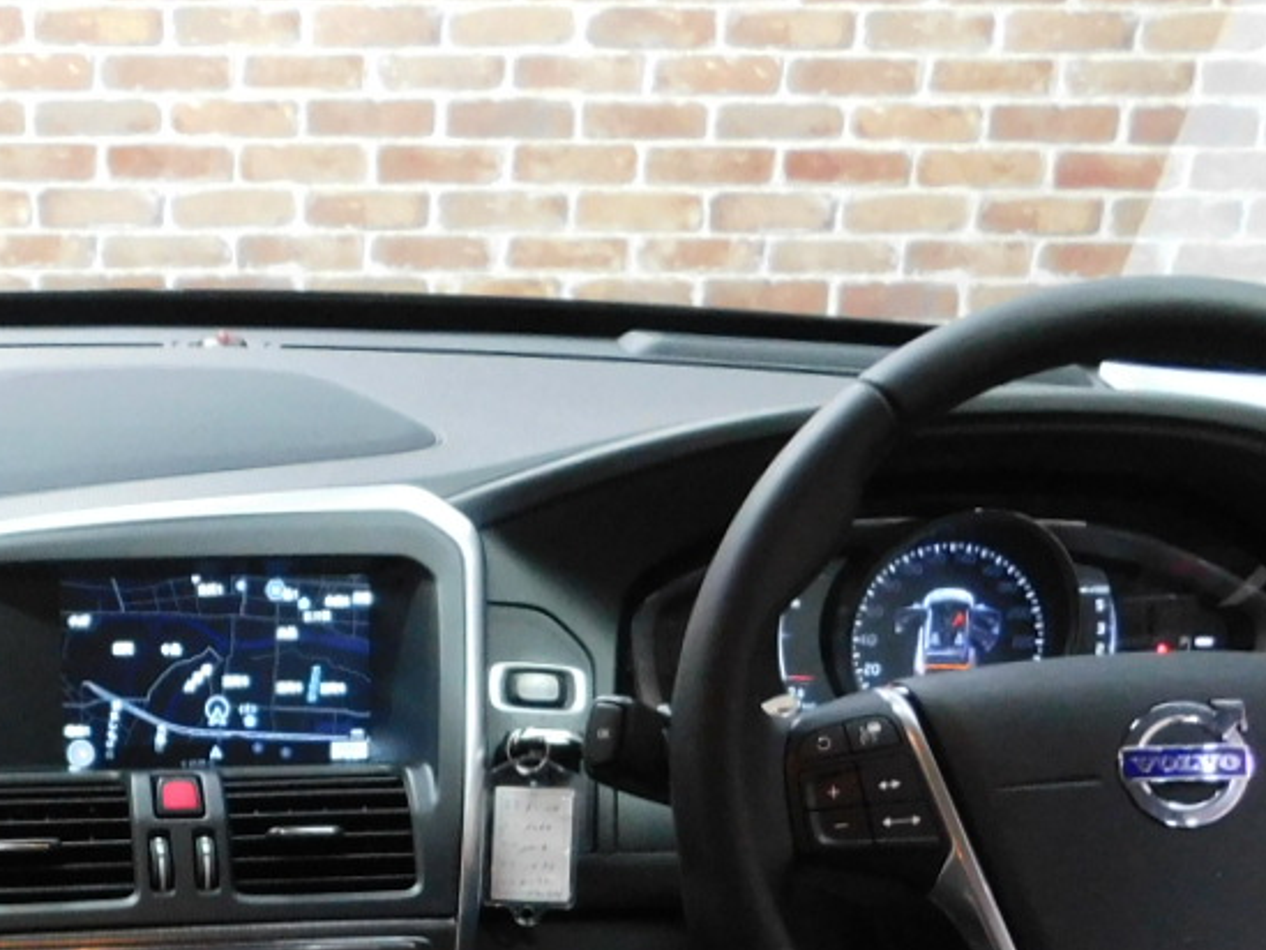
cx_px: 173
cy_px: 1206
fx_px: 2451
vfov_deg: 20.2
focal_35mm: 67
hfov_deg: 28.1
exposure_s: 1/20
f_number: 3
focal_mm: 4
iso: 400
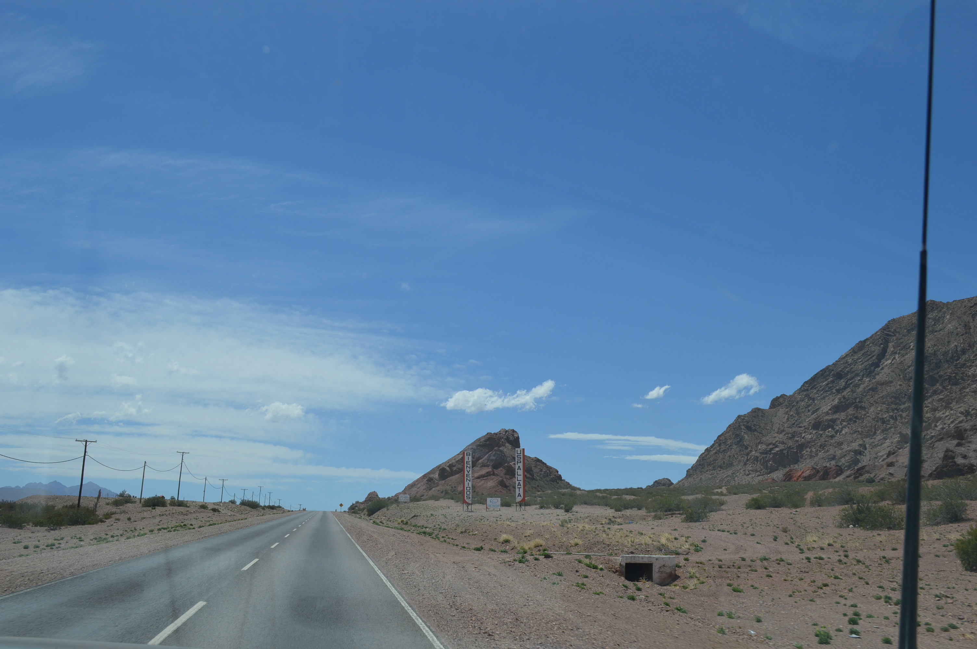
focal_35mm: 36
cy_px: 324
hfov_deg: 53.2
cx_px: 488
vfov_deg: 36.8
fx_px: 976
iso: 100
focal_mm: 24
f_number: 9
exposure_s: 1/320
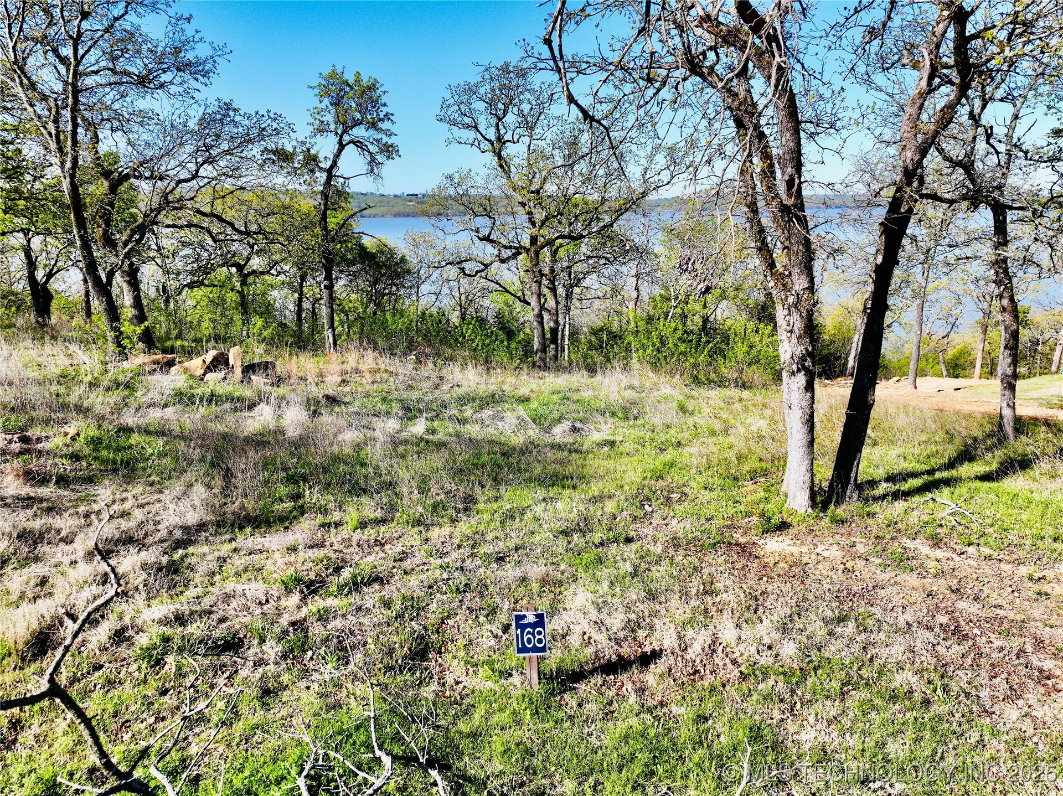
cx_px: 532
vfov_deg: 56.8
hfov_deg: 71.6
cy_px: 398
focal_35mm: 24
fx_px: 737
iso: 100
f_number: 2.8
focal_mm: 12.29
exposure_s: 1/1250
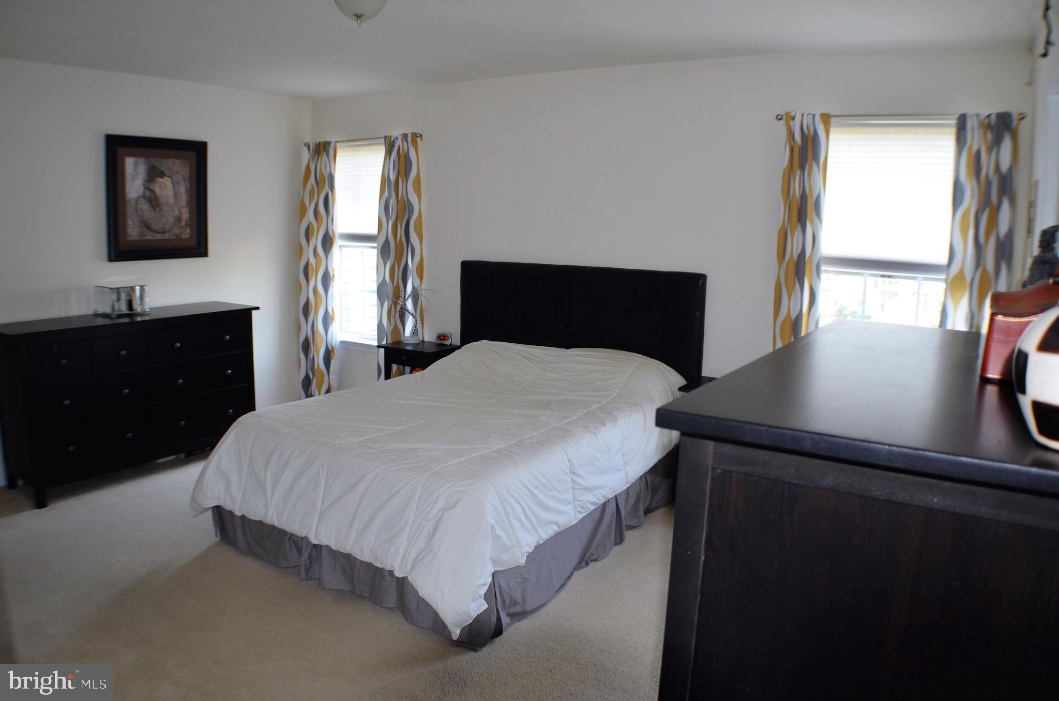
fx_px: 969
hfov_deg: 57.3
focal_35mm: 33
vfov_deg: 39.8
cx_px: 530
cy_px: 350
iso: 450
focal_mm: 22
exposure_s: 1/60
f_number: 3.8
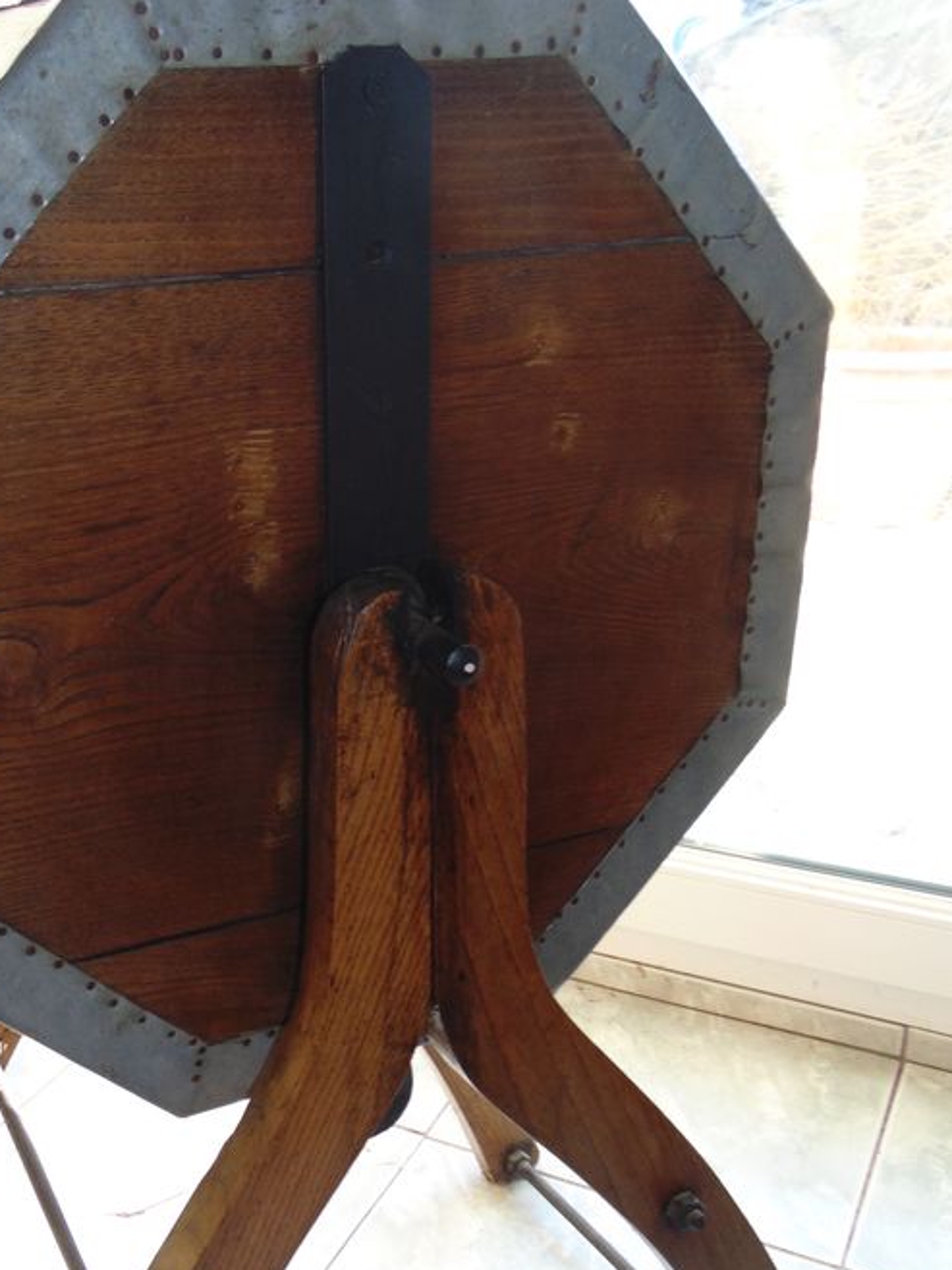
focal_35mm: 38
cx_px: 266
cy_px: 745
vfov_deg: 48.8
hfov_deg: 37.0
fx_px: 1394
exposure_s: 1/40
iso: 80
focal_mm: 4.5
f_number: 3
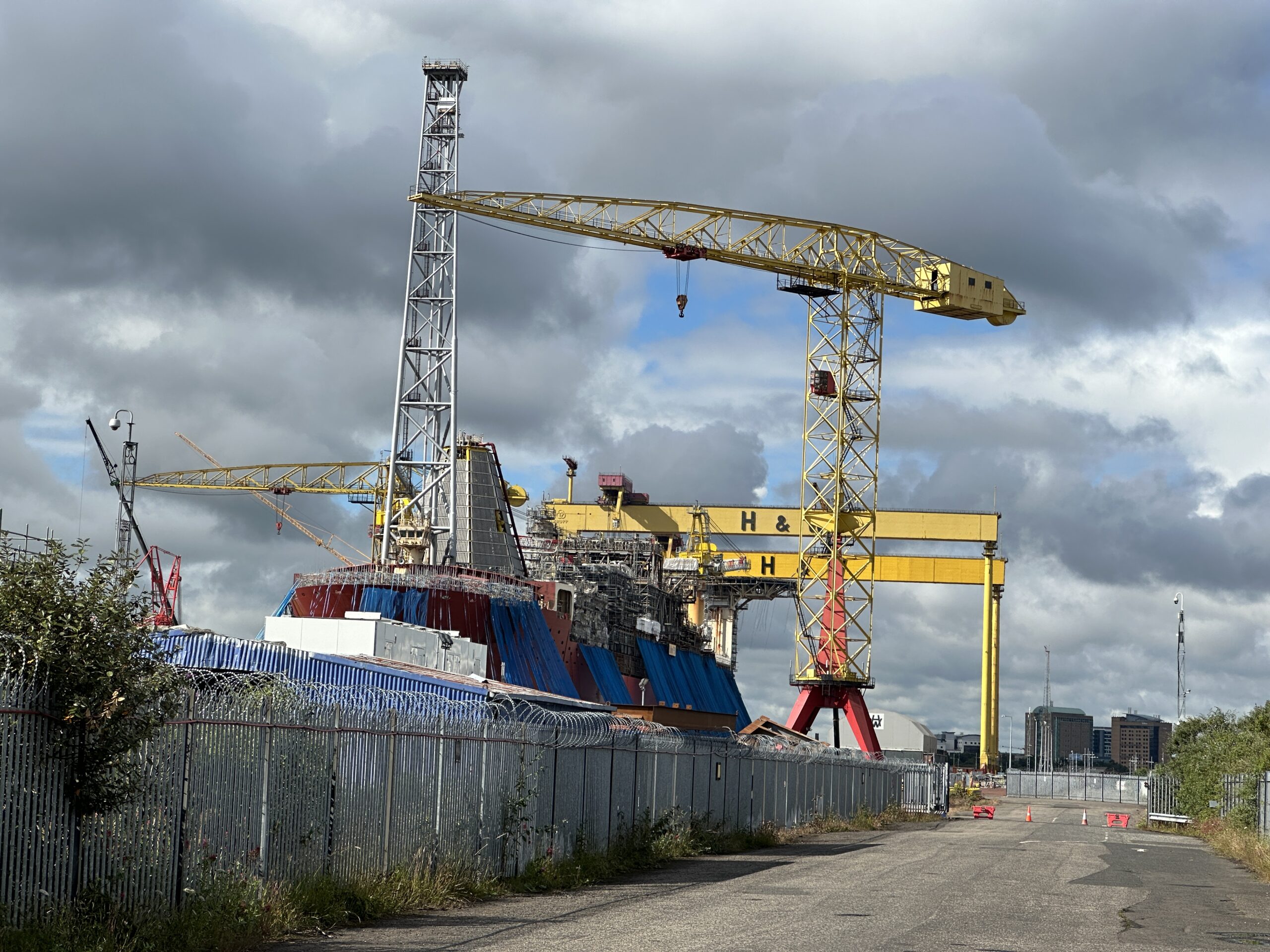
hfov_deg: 25.3
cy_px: 476
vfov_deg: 19.1
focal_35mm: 77
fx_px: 2825
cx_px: 635
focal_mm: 9
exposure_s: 1/1085
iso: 32
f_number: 2.8
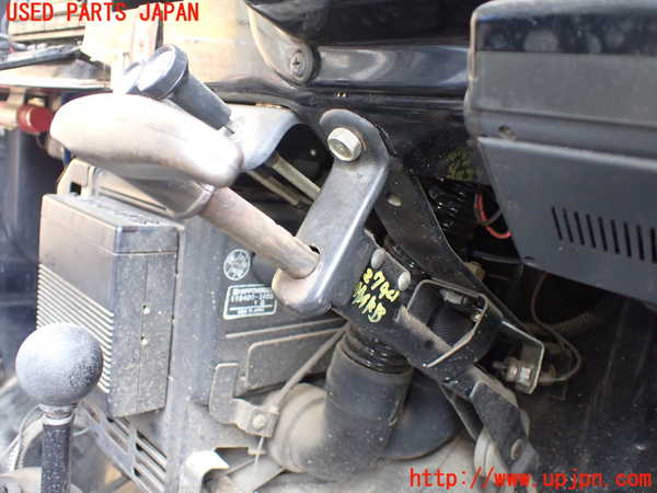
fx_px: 569
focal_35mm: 30
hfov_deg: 60.0
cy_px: 246
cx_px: 328
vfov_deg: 46.8
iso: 800
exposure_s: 1/100
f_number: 2.3
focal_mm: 5.4
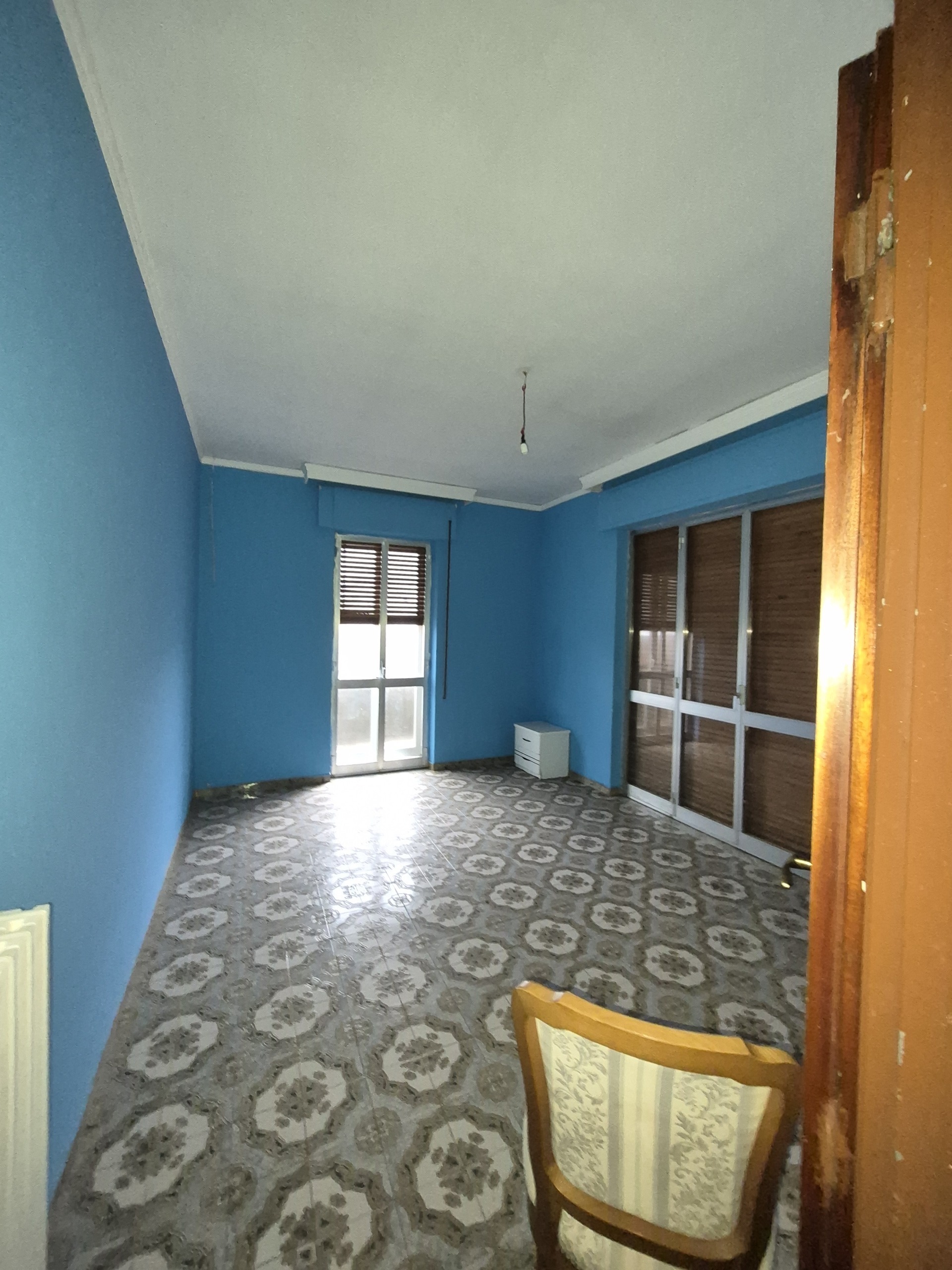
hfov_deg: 89.9
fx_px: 477
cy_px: 635
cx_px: 476
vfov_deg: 106.2
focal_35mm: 13
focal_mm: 1.74
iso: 640
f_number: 2.2
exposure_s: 1/27
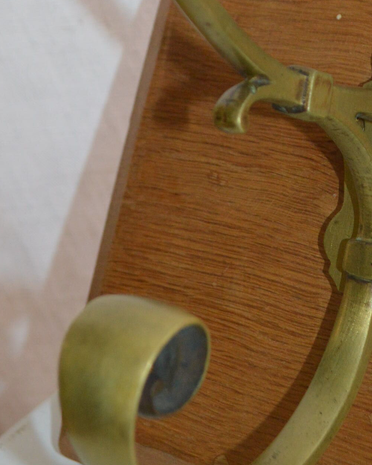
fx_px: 1954
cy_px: 43
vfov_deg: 13.4
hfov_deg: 10.9
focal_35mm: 142
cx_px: 256
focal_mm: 42
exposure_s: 1/60
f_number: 5.3
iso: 1100
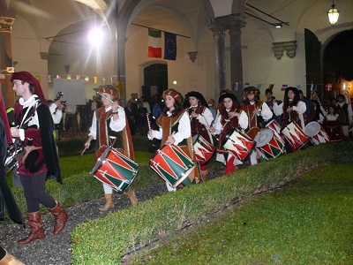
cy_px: 132
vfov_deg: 40.7
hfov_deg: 52.6
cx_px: 176
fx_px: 357
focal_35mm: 35
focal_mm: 7.4
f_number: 2.8
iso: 320
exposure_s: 1/30
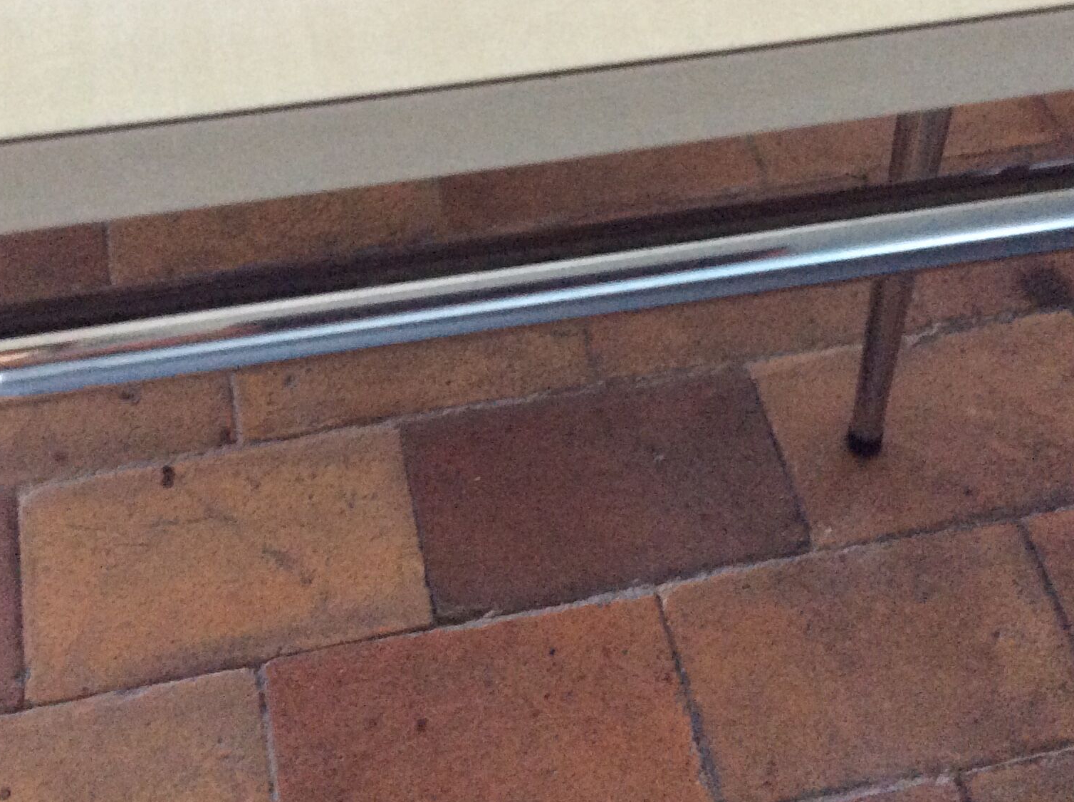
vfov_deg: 26.1
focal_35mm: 55
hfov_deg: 35.0
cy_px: 172
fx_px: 1704
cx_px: 539
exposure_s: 1/25
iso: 250
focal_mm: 3.3
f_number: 2.4
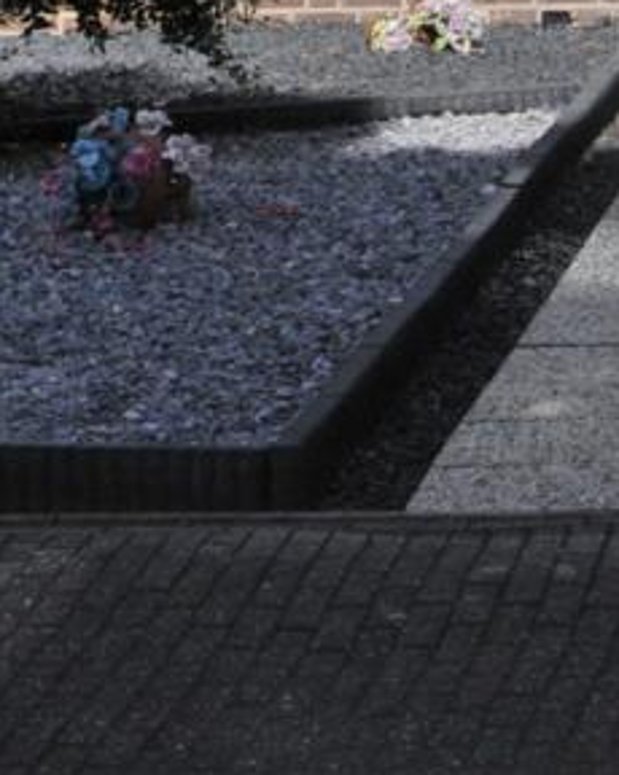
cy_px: -312
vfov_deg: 8.6
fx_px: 5043
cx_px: 1203
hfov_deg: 6.8
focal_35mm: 220
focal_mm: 22
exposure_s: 1/2000
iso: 400
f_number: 9
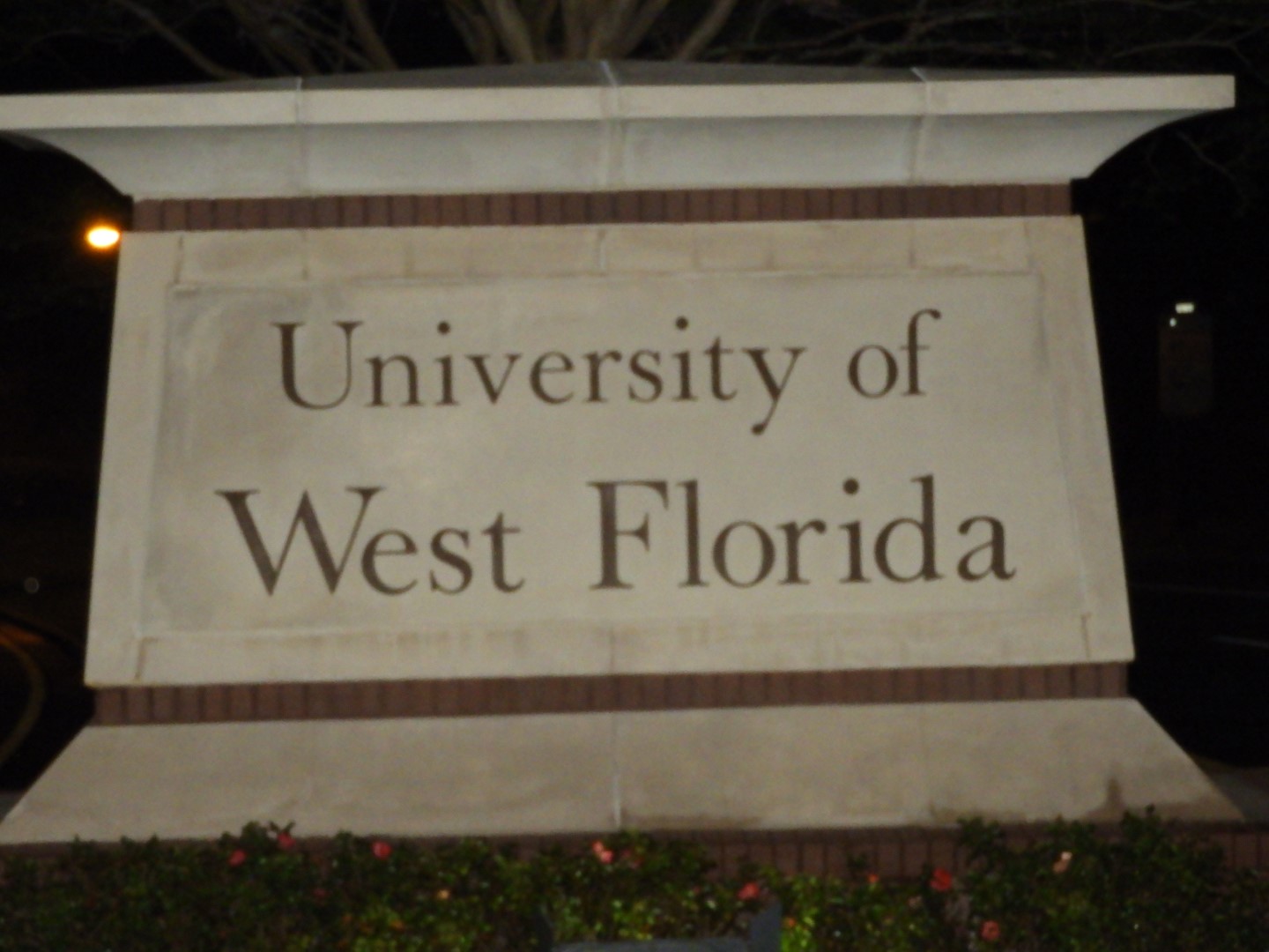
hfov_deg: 18.7
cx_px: 634
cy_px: 476
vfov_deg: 14.1
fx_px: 3849
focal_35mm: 105
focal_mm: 18.8
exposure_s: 1/60
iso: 1250
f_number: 4.8
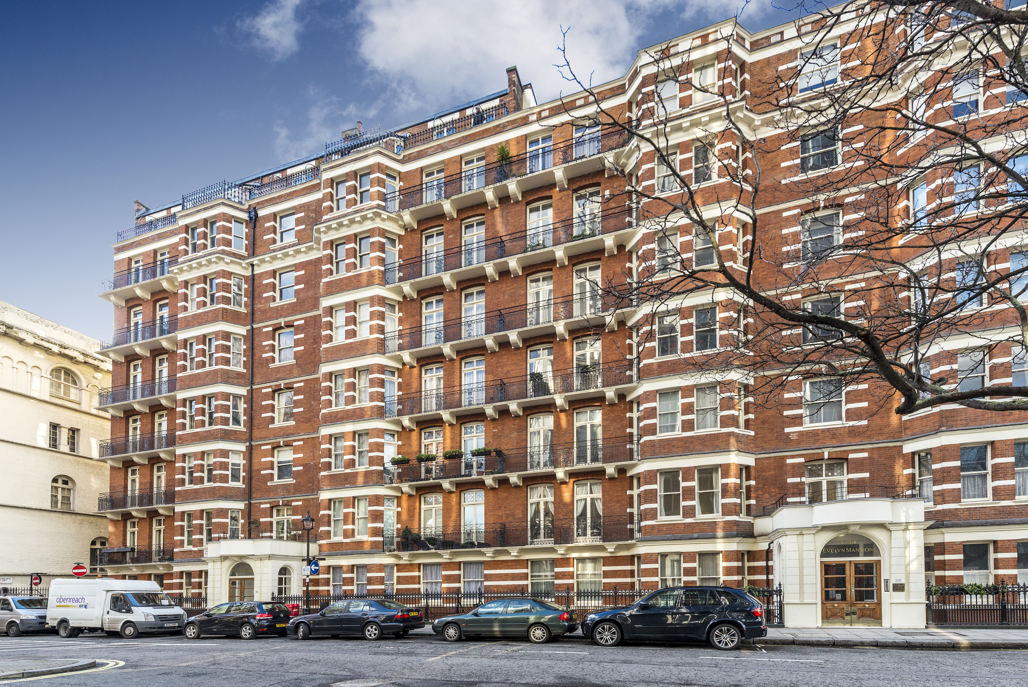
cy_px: 344
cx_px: 514
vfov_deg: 81.3
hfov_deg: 104.2
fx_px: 400
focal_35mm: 14
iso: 400
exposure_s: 1/125
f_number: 8
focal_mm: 14
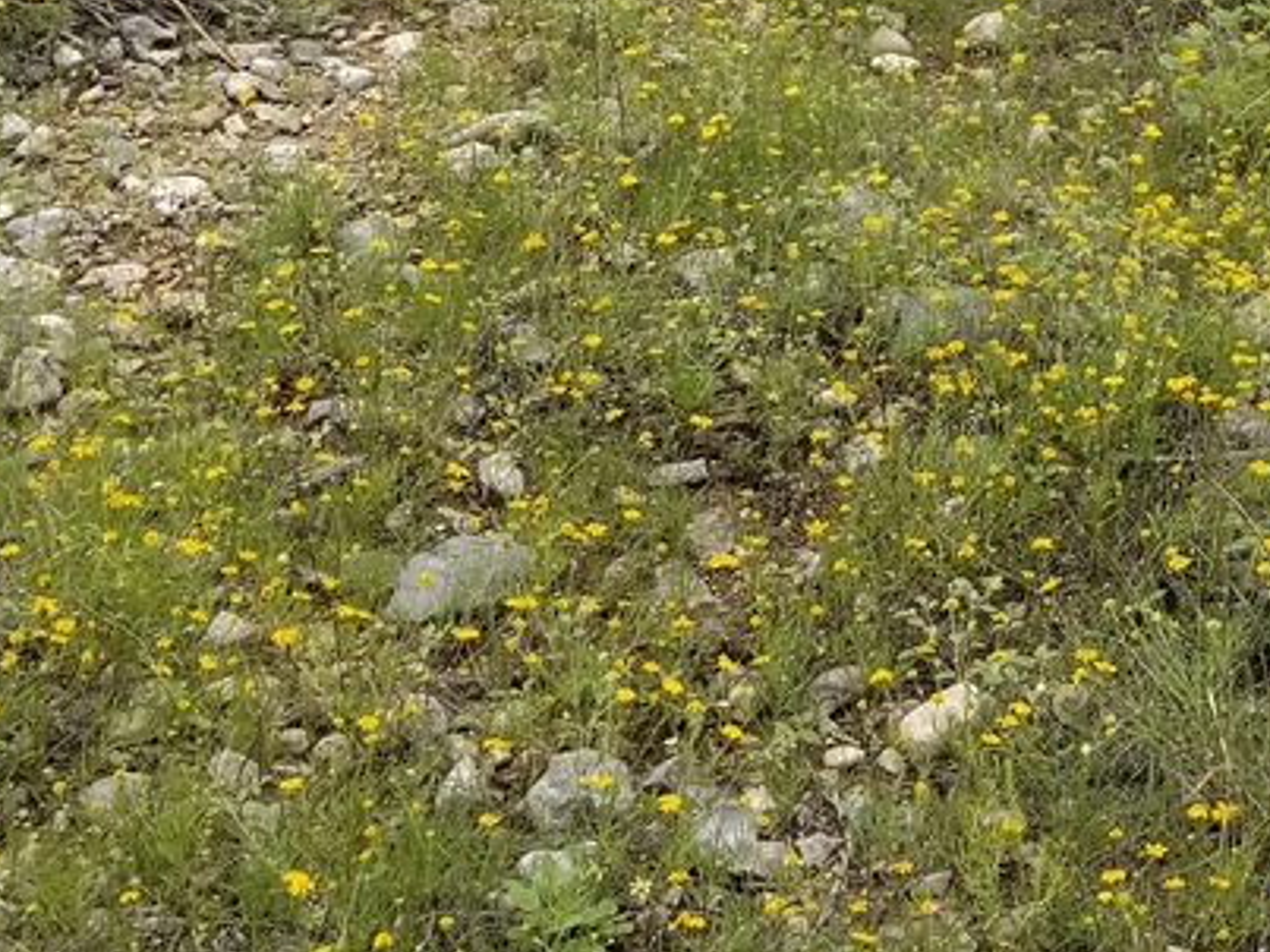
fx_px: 3411
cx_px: 1519
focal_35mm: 93
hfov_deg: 19.8
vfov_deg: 14.7
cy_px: -511
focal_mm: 4.25
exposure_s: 1/2296
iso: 50
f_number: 1.7
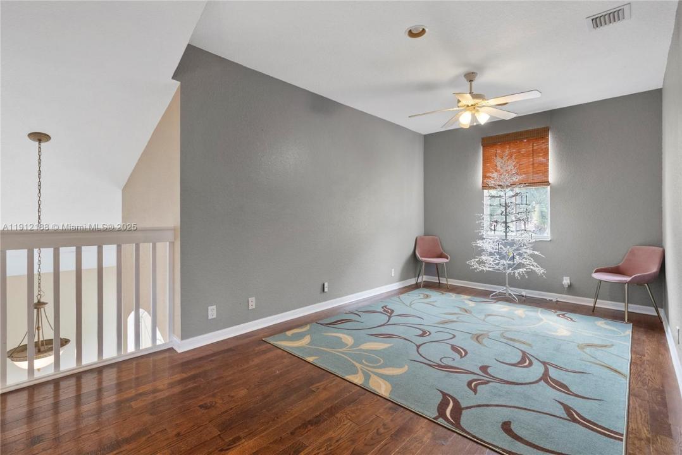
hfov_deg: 96.7
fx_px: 303
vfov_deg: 73.8
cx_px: 341
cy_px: 228
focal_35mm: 16
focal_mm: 16
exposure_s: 1/5
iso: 1600
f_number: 8
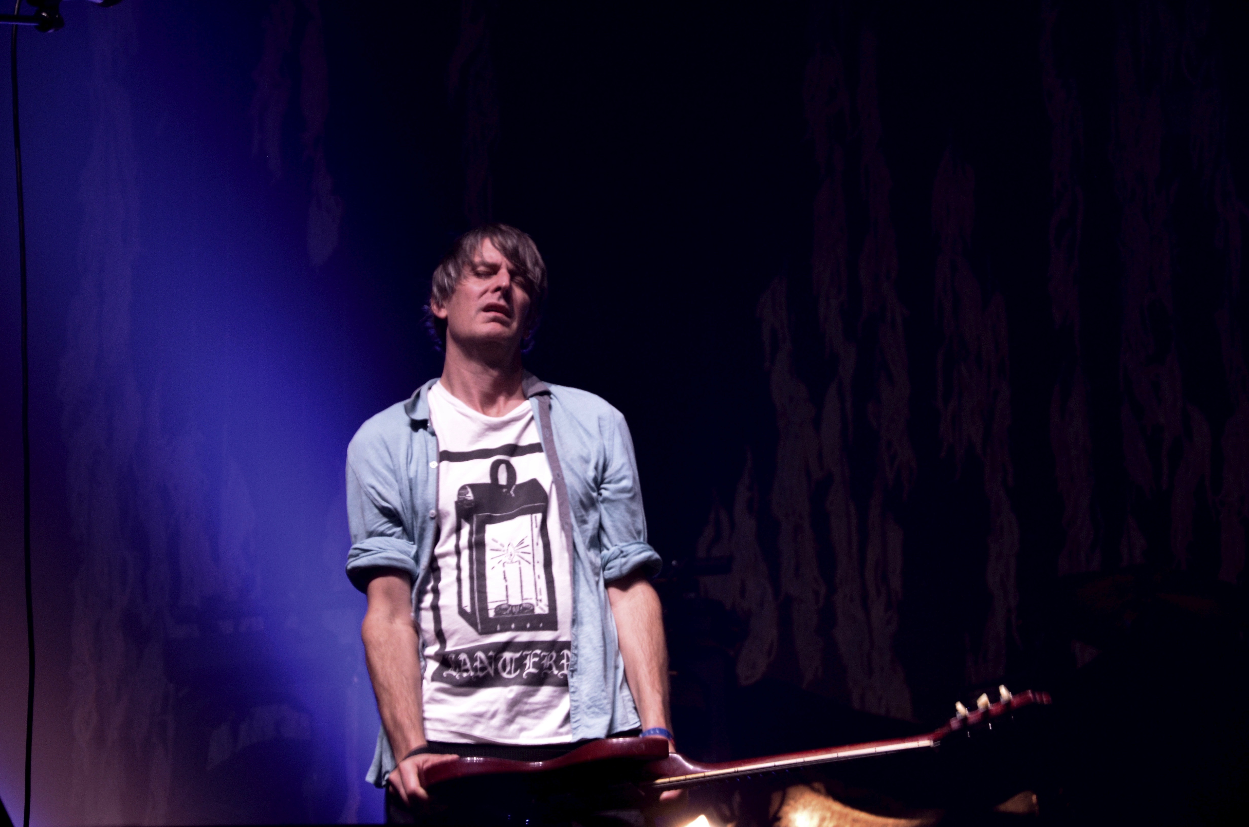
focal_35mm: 105
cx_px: 624
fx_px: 3635
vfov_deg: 13.0
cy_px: 414
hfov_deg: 19.5
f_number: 5.3
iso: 1250
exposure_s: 1/10
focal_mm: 70
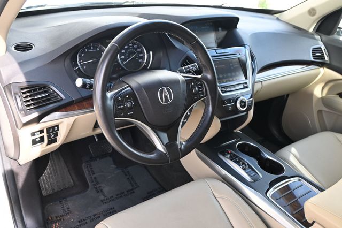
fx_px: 292
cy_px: 114
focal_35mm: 31
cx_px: 171
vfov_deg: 42.6
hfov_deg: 60.7
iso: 450
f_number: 3.8
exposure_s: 1/125
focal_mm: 20.5
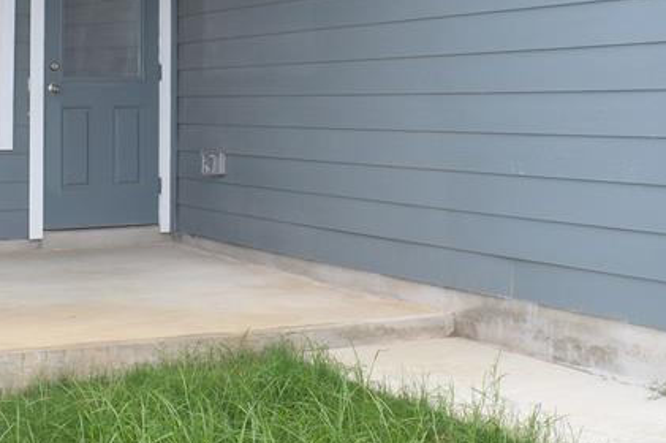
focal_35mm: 73
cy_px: -73
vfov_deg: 17.8
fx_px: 1349
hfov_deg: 27.6
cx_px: 253
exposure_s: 1/250
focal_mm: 20
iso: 400
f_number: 8
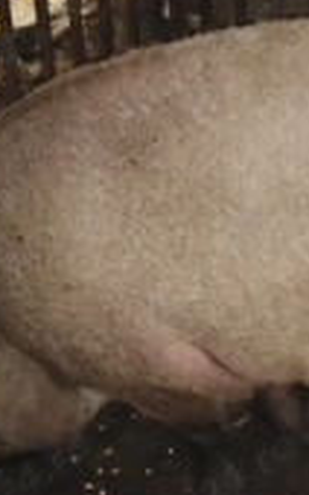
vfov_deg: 31.3
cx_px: 303
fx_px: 877
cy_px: 329
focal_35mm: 65
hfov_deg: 19.4
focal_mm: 3.59
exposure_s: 1/19.3
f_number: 1.8
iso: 779
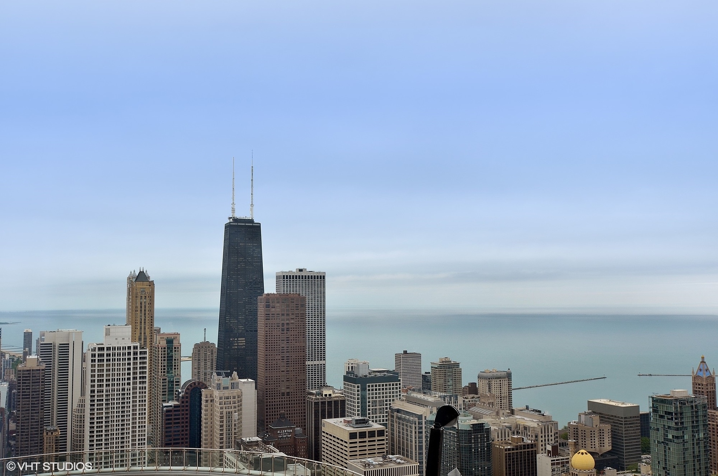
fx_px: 716
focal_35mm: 36
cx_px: 359
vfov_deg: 36.7
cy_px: 238
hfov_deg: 53.2
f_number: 8
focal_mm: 24
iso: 200
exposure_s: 1/320
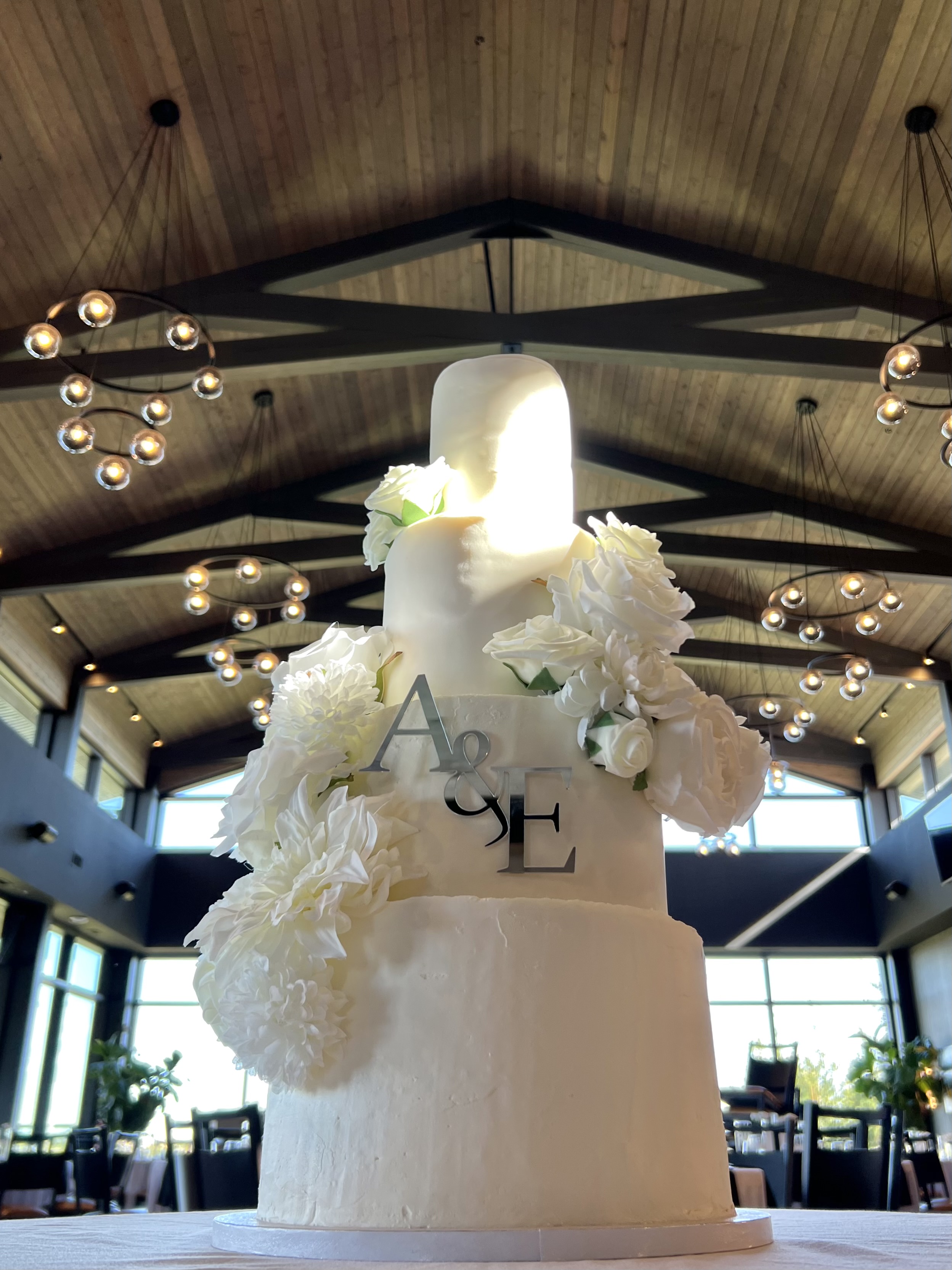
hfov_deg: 53.1
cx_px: 476
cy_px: 635
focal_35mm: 26
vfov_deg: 67.3
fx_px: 953
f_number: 1.5
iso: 50
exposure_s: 1/120
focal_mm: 5.7
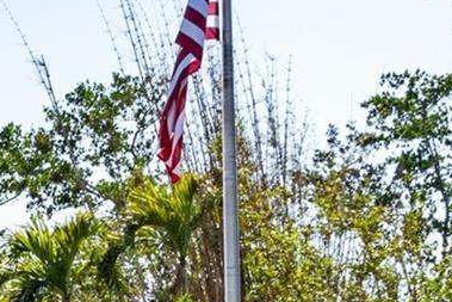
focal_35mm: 152
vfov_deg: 8.7
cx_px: -188
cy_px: 547
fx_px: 1909
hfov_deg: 12.9
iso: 500
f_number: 8
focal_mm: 24
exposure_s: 1/1600
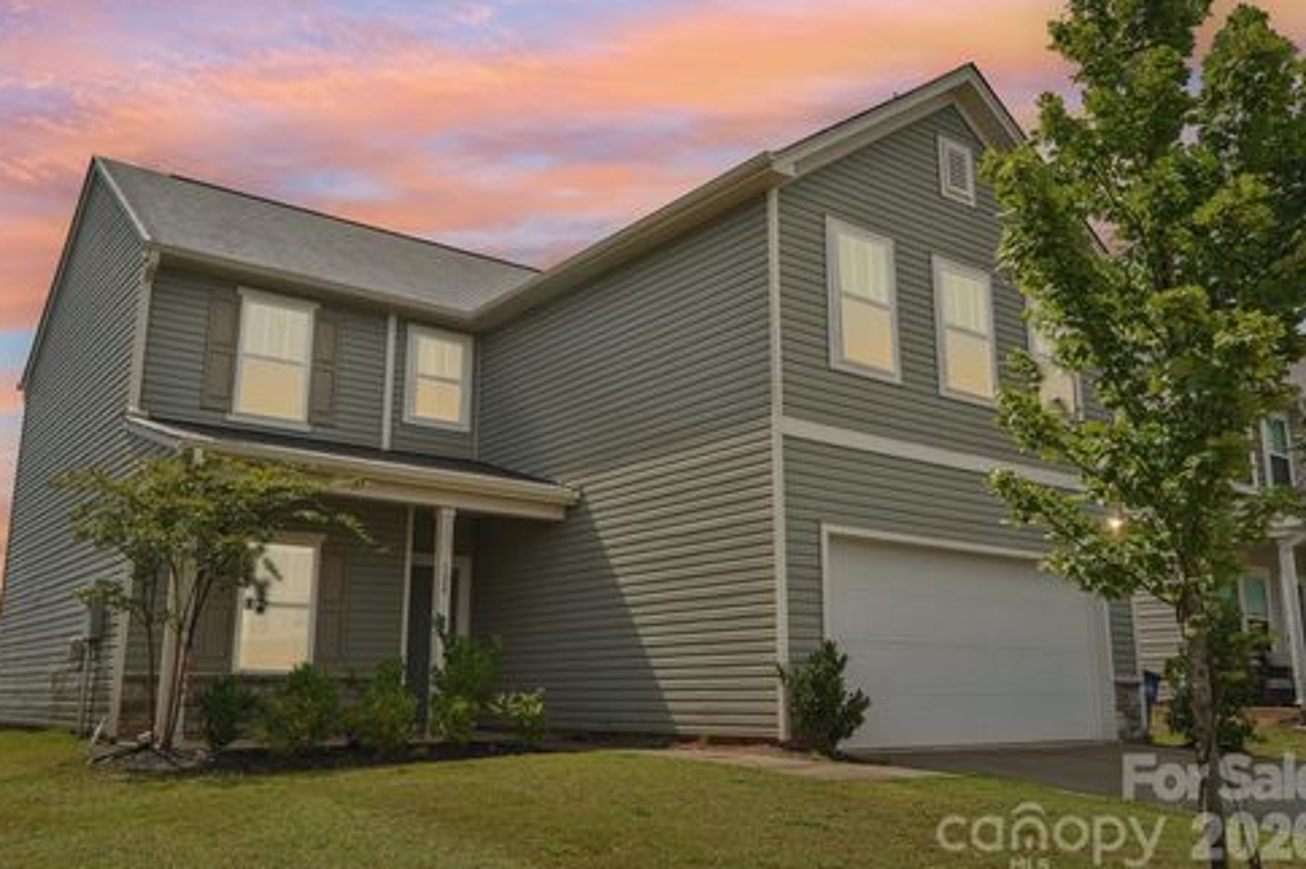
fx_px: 1124
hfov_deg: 60.3
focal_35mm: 31
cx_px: 658
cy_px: 433
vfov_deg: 42.3
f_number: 8
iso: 100
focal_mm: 20
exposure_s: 1/90
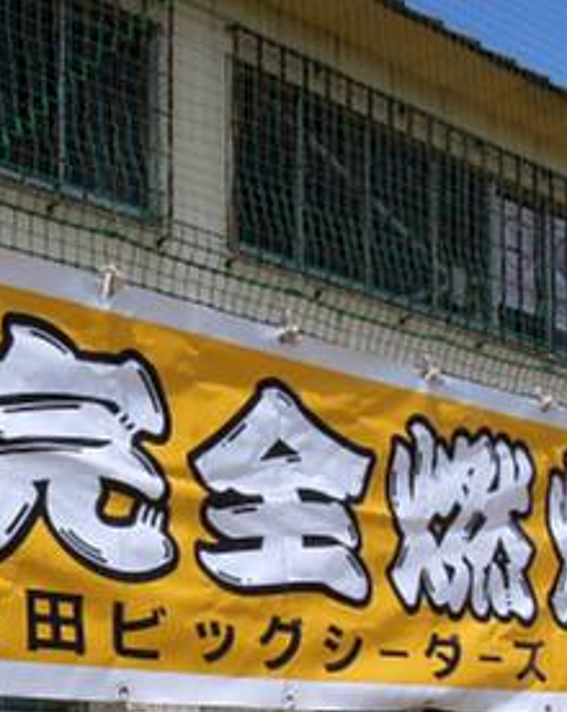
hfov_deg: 21.9
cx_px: 54
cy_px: 650
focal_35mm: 68
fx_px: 1430
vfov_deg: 26.9
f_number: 5.6
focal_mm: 4.3
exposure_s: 1/1250
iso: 160
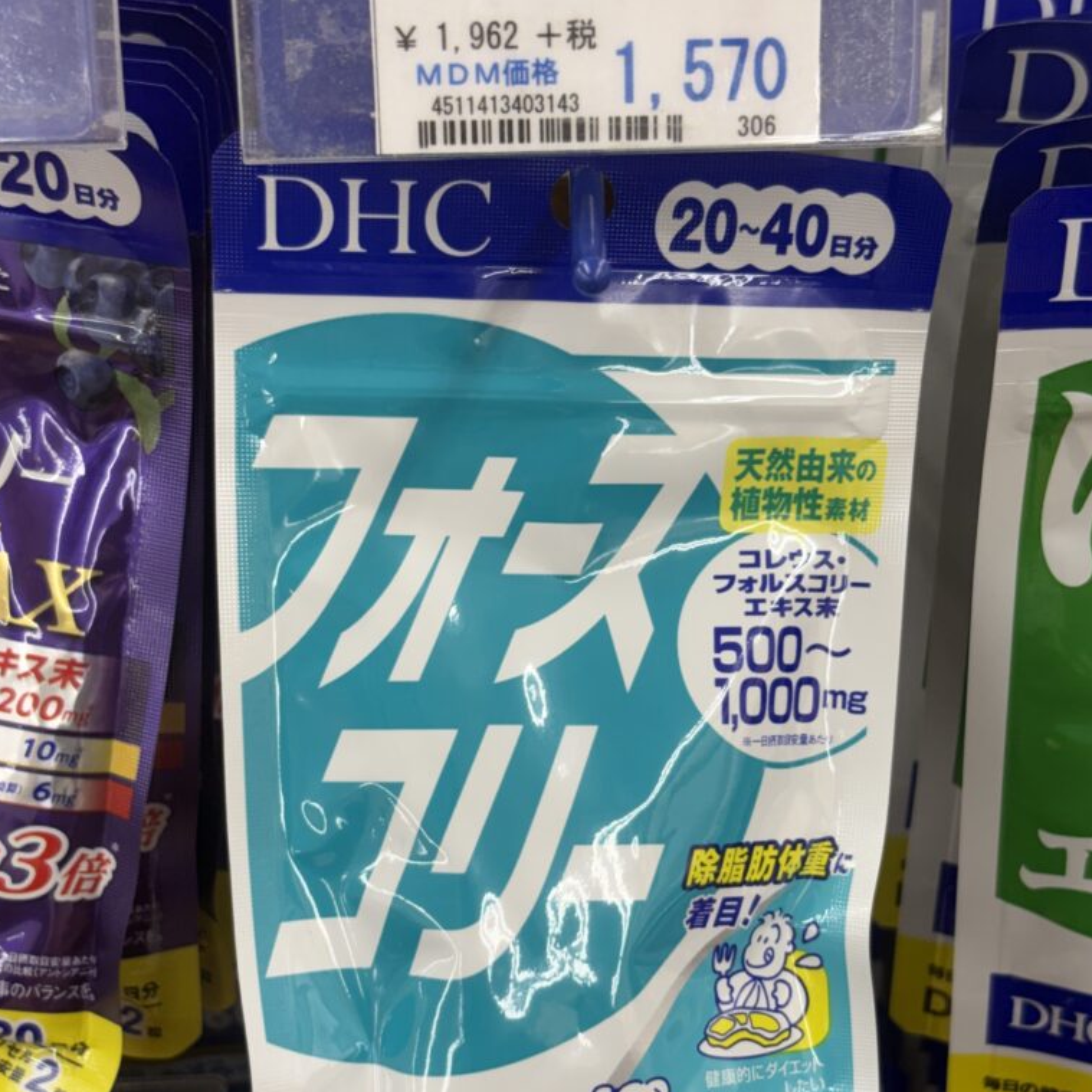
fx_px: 2213
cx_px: 542
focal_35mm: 62
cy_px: 666
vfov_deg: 27.6
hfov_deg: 27.7
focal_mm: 5.96
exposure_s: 1/100
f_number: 1.6
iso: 32
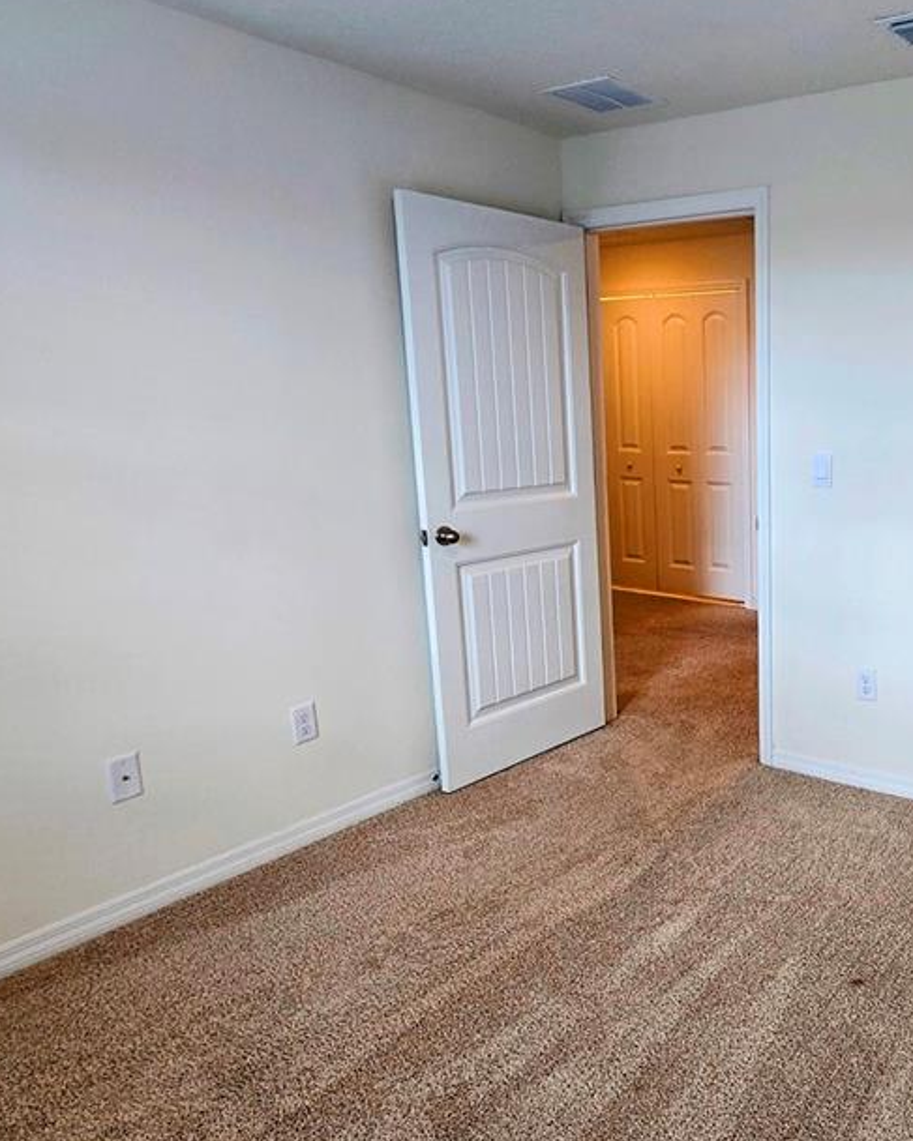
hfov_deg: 51.3
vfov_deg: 68.1
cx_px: 791
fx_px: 845
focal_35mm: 25
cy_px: 590
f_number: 2.2
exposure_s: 1/60
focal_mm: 2.2
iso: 80
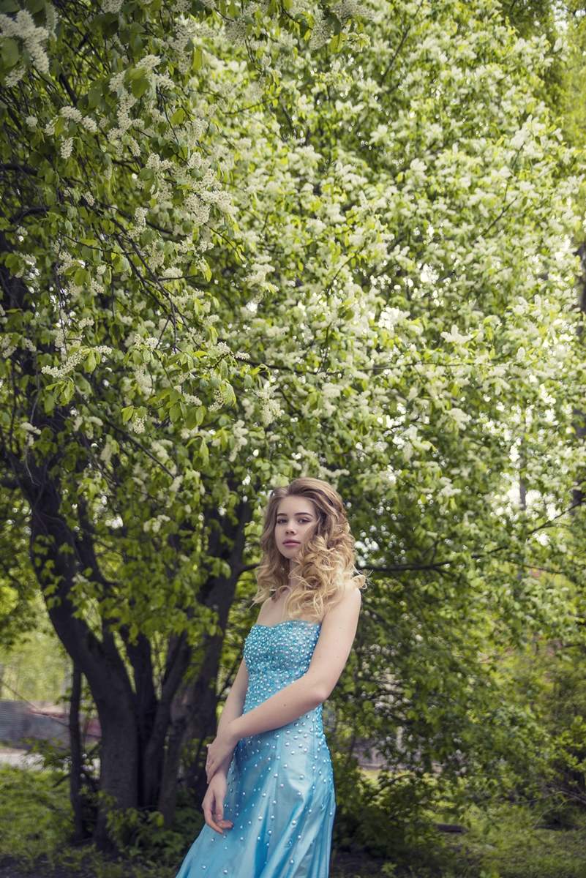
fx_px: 1025
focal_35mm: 42
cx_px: 293
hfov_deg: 31.9
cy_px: 439
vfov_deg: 46.4
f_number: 2.8
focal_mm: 42
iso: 100
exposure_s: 1/400
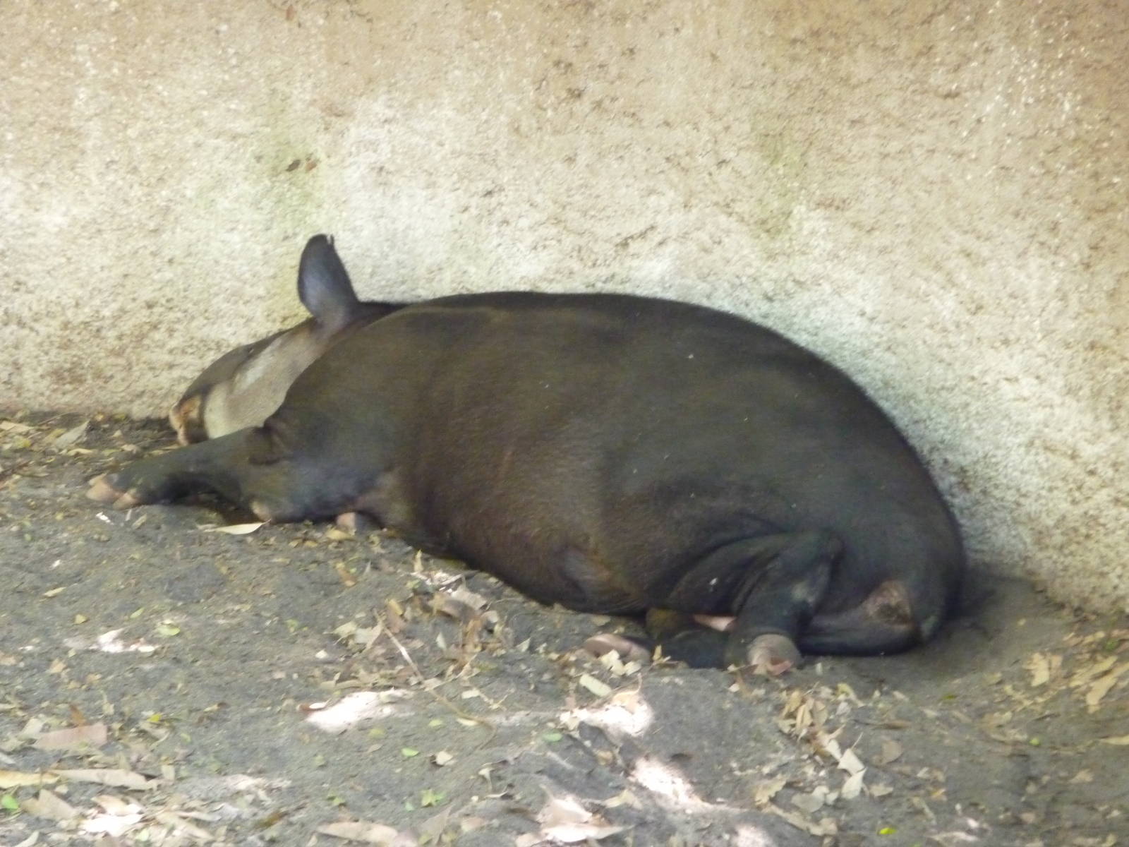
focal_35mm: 280
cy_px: 424
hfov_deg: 7.1
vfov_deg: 5.3
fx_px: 9132
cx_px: 564
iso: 800
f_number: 4.9
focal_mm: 47
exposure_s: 1/15
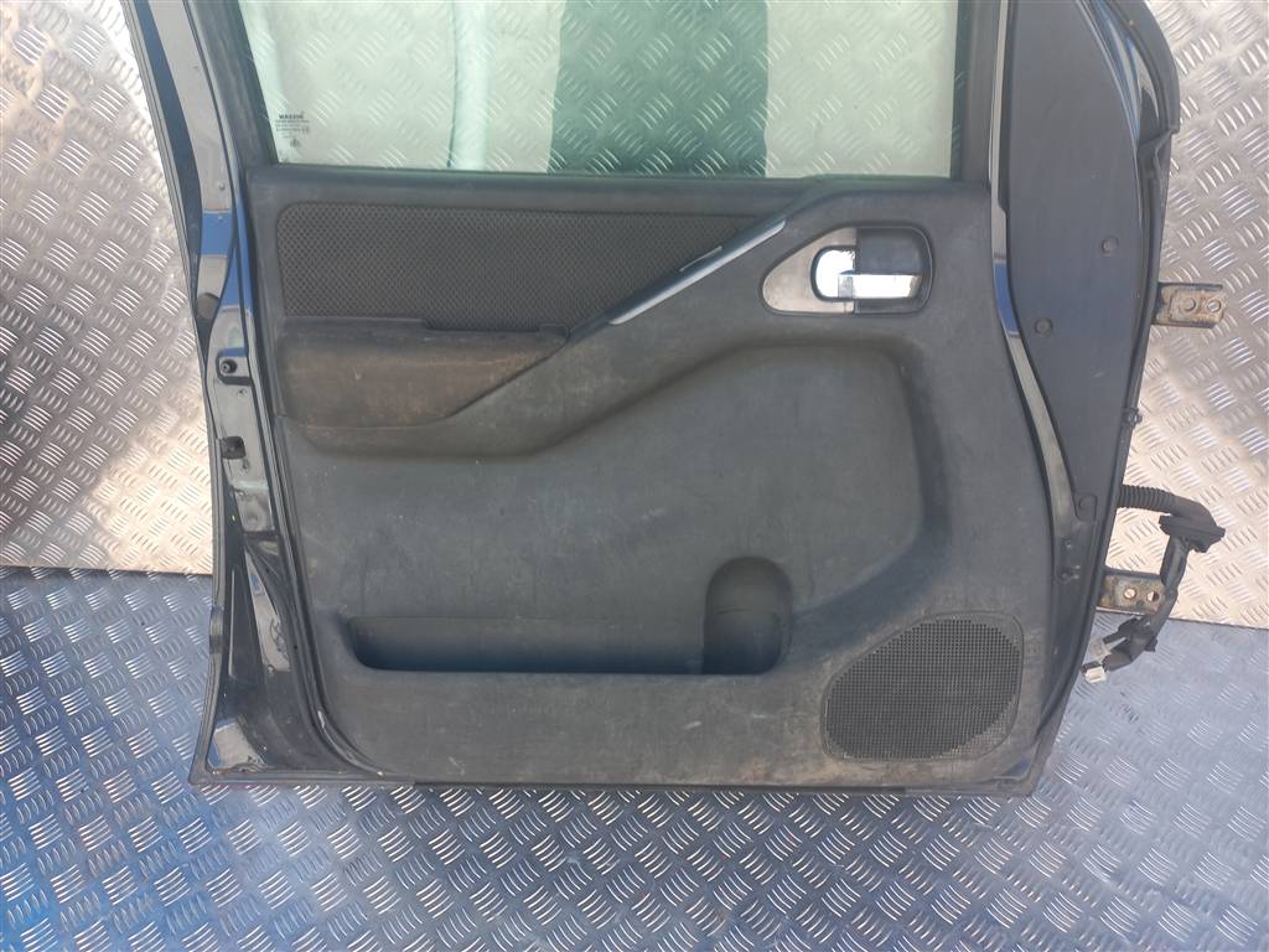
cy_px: 476
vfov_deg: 54.9
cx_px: 634
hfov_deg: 69.4
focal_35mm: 25
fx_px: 916
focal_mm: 4.6
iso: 32
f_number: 1.8
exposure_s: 1/50
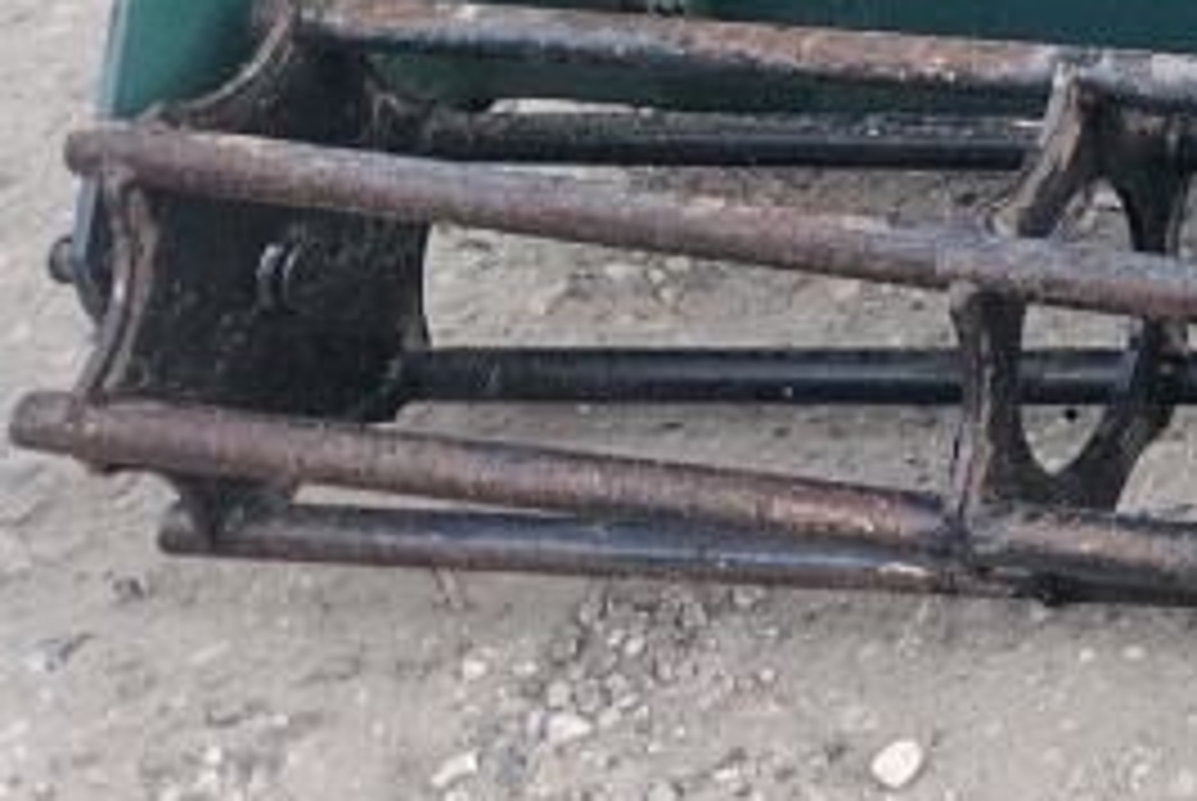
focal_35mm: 92
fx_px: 3062
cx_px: 2088
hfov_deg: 18.1
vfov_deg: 13.9
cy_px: -441
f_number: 1.8
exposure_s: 1/100
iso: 500
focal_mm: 5.4
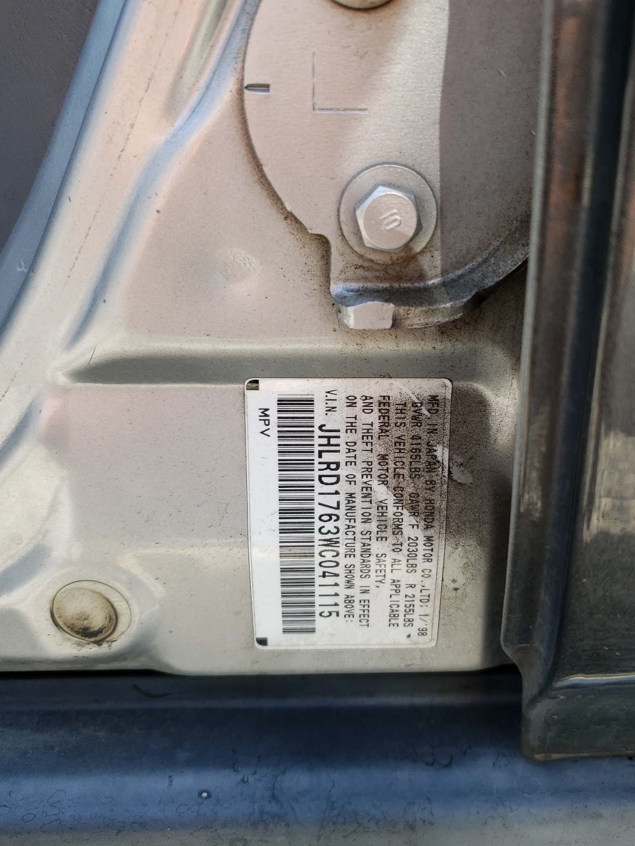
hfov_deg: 45.3
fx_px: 758
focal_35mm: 31
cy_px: 425
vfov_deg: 58.3
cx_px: 370
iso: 50
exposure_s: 1/455
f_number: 1.5
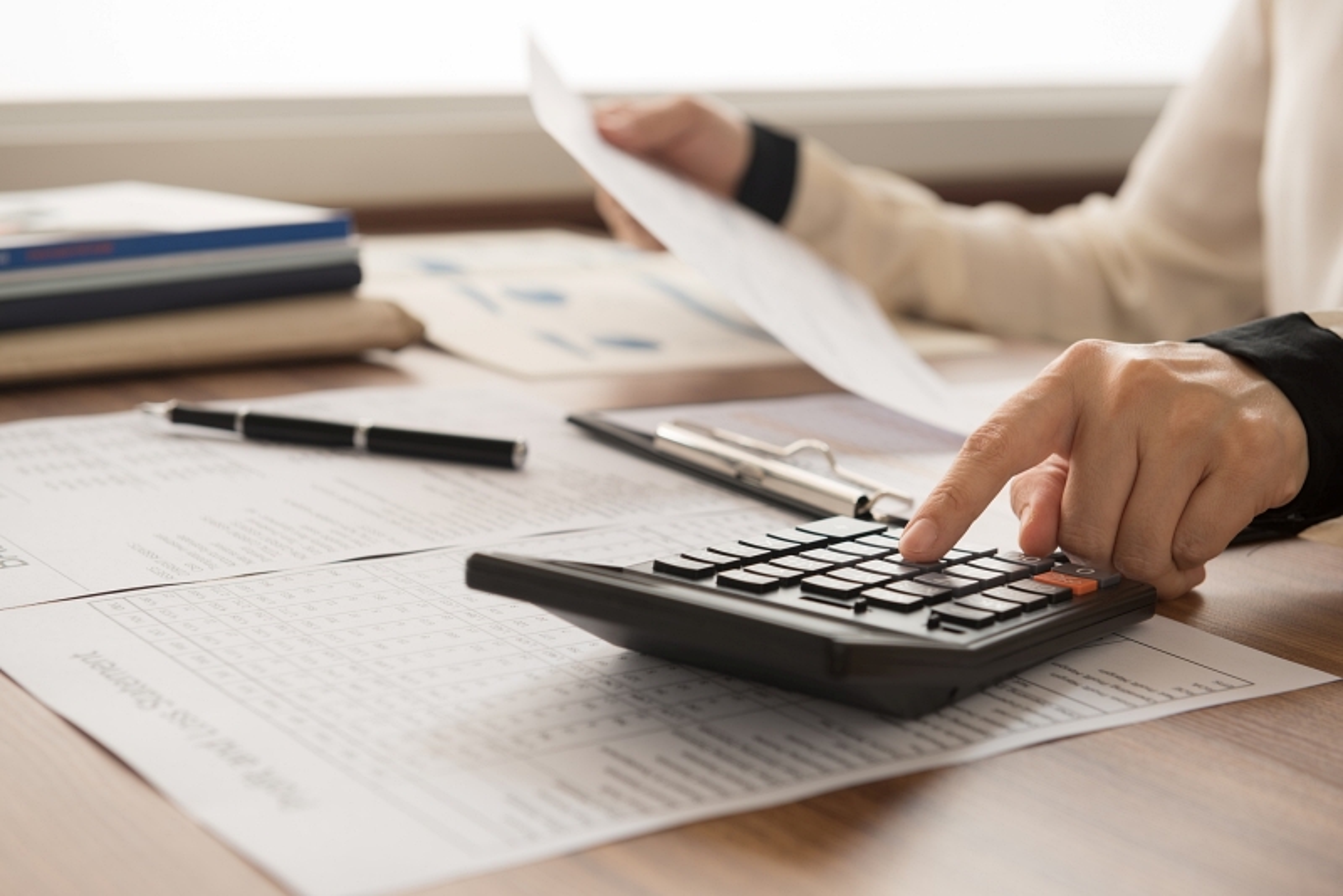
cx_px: 672
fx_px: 2314
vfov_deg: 21.9
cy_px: 448
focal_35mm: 62
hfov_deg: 32.4
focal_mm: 62
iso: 100
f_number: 5.6
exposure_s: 1/8
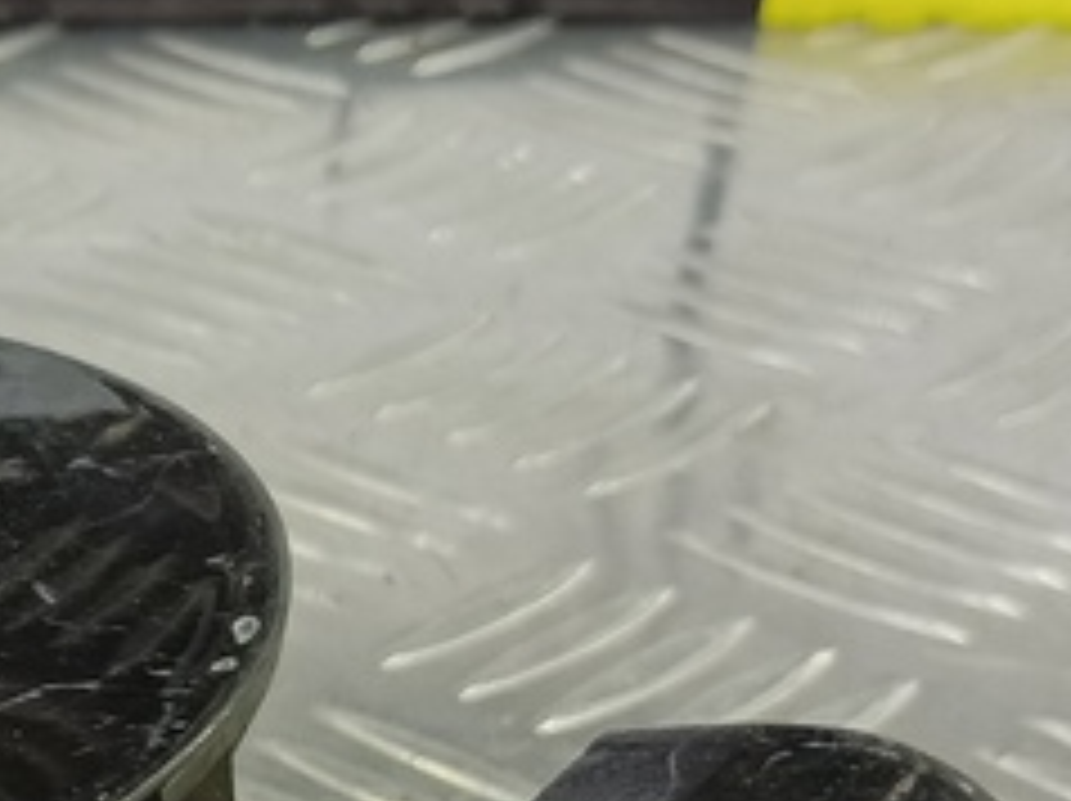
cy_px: 1012
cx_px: -405
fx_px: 3060
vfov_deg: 14.4
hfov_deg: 18.2
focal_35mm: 99
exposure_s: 1/50
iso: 181
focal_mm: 4.11
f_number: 1.6
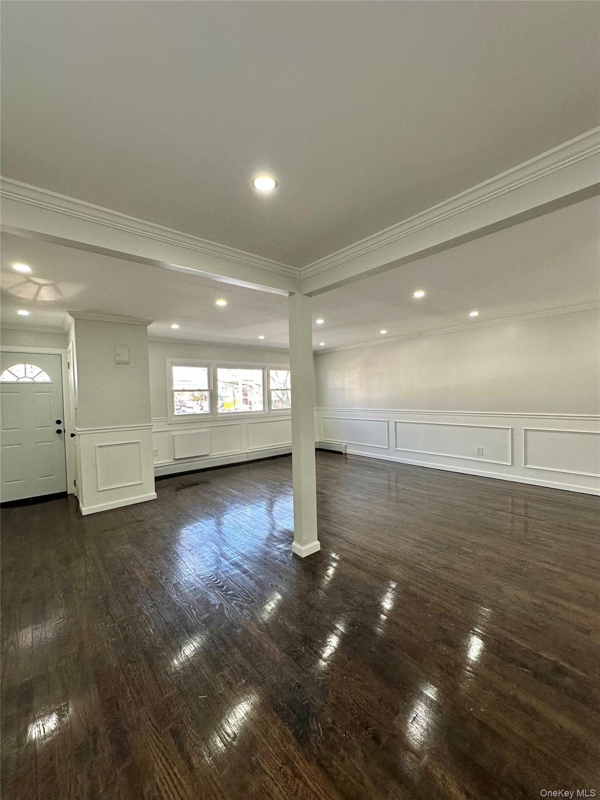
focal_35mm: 14
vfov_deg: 102.1
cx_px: 300
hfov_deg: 85.7
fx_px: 324
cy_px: 400
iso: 125
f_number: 2.2
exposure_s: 1/120
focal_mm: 2.22
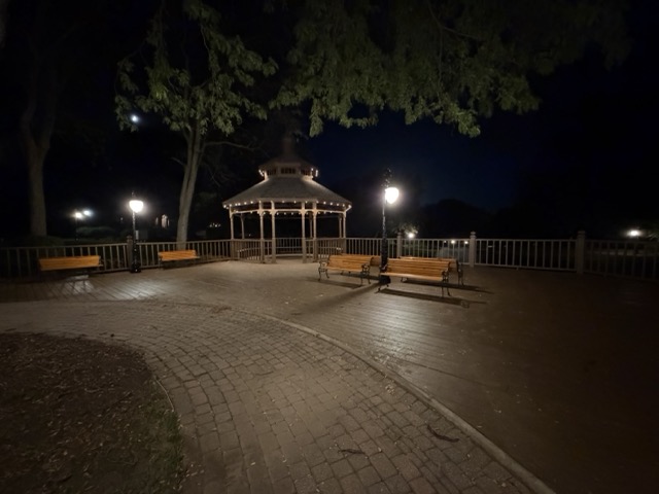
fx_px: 267
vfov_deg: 85.7
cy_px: 247
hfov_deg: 102.1
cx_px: 330
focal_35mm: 14
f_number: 2.2
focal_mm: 2.22
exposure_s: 1/26
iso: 3200
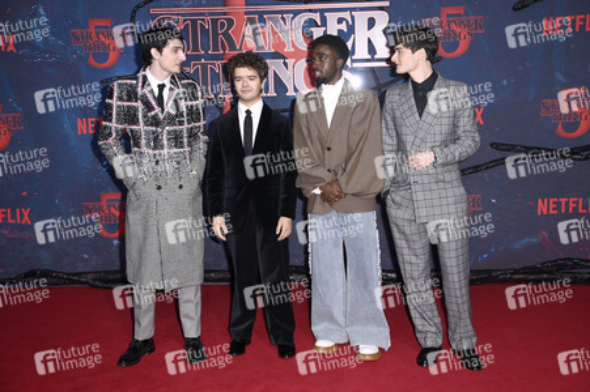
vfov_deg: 29.8
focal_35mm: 45
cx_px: 295
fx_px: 737
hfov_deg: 43.6
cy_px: 196
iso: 500
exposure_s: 1/200
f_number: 5
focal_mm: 45
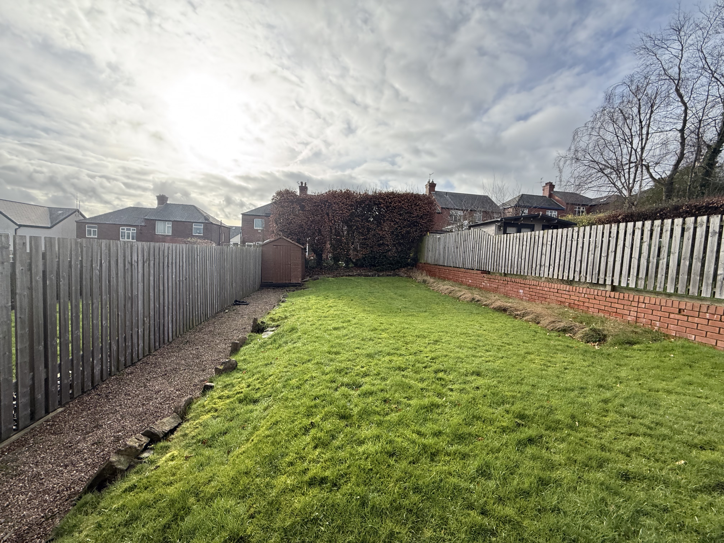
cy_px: 272
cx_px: 362
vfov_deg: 85.7
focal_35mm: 14
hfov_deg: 102.1
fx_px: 293
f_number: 2.2
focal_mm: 2.22
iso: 50
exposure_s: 1/613
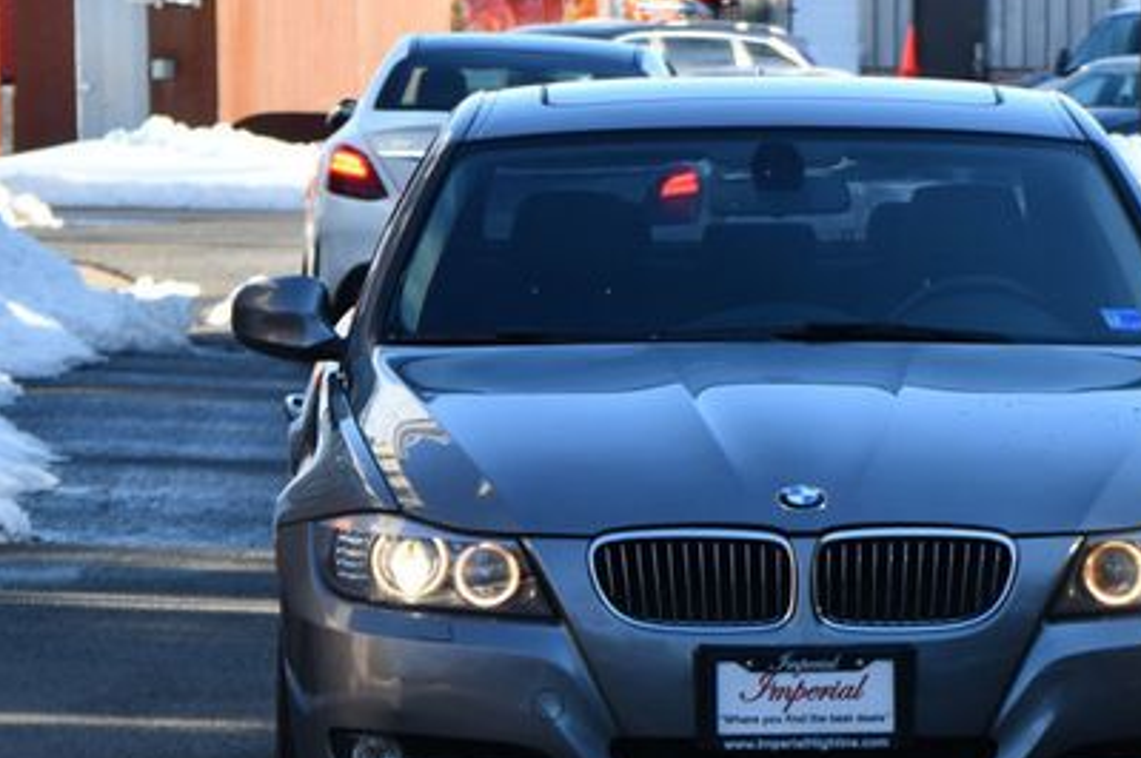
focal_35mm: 235
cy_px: 399
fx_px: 7442
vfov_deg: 5.8
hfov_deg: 8.8
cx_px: 770
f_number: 6.3
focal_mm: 98
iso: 200
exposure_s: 1/250
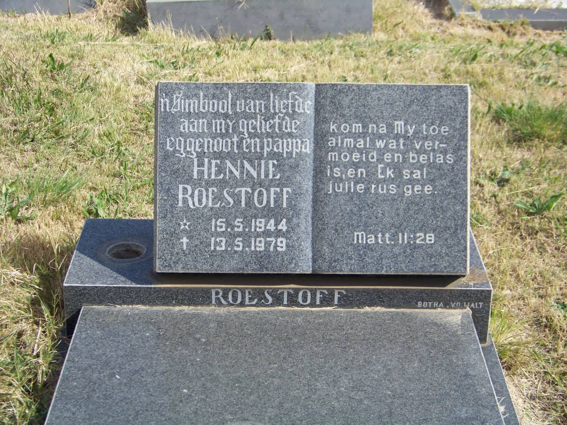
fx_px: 1147
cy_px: 212
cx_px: 284
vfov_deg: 21.0
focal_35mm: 70
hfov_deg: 27.8
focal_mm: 11.7
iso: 64
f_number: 3.2
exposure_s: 1/500
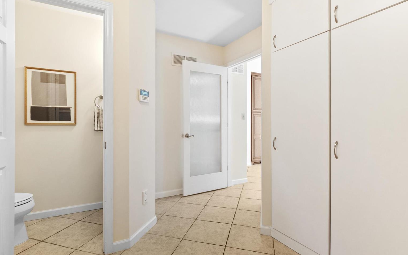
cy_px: 121
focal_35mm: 17
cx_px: 201
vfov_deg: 68.0
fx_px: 189
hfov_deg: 94.4
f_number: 8
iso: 400
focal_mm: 8
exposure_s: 1/3
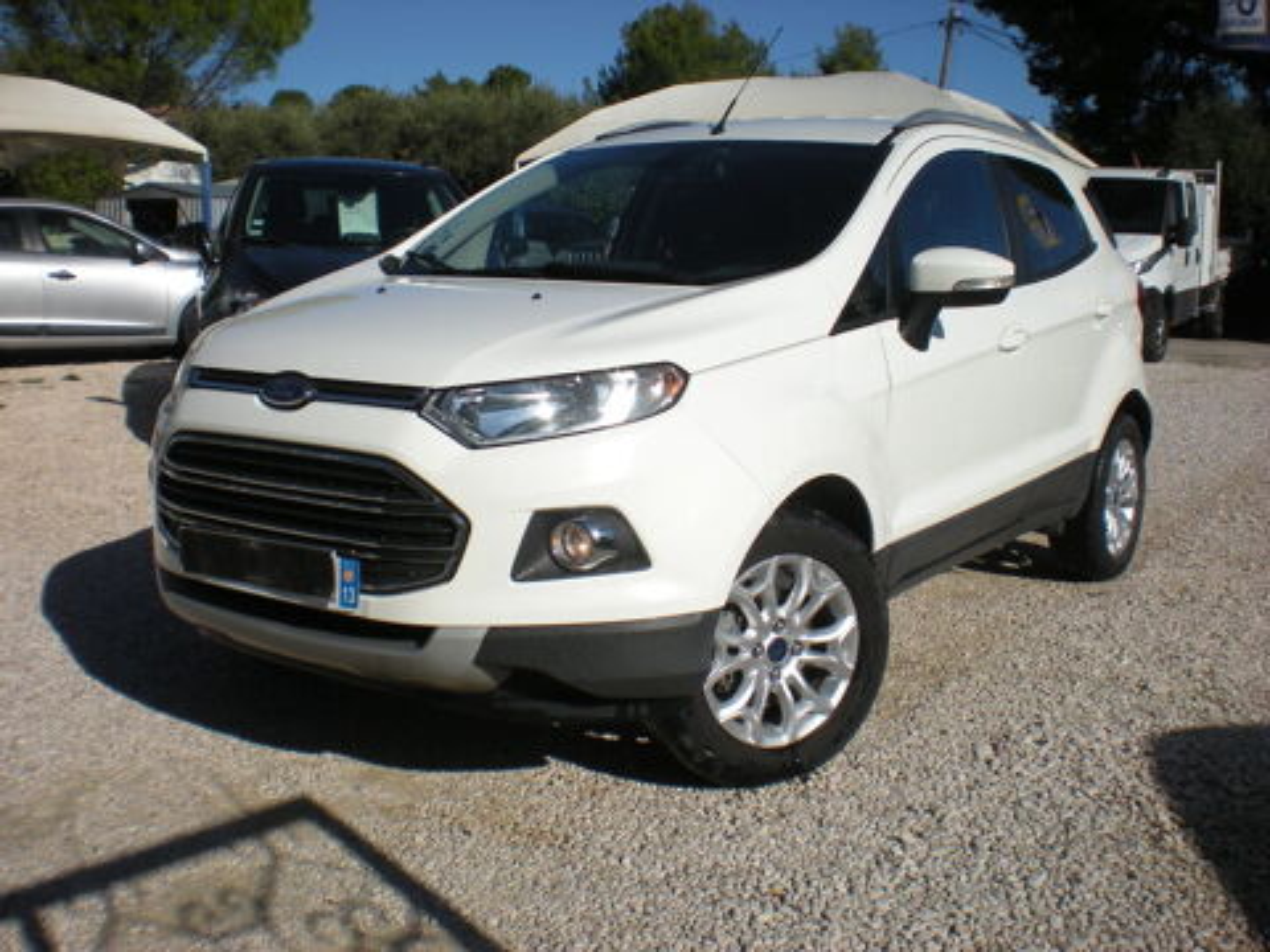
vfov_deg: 37.7
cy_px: 476
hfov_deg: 49.0
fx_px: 1394
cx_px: 635
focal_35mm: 38
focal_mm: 6.3
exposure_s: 1/1000
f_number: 4.6
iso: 64
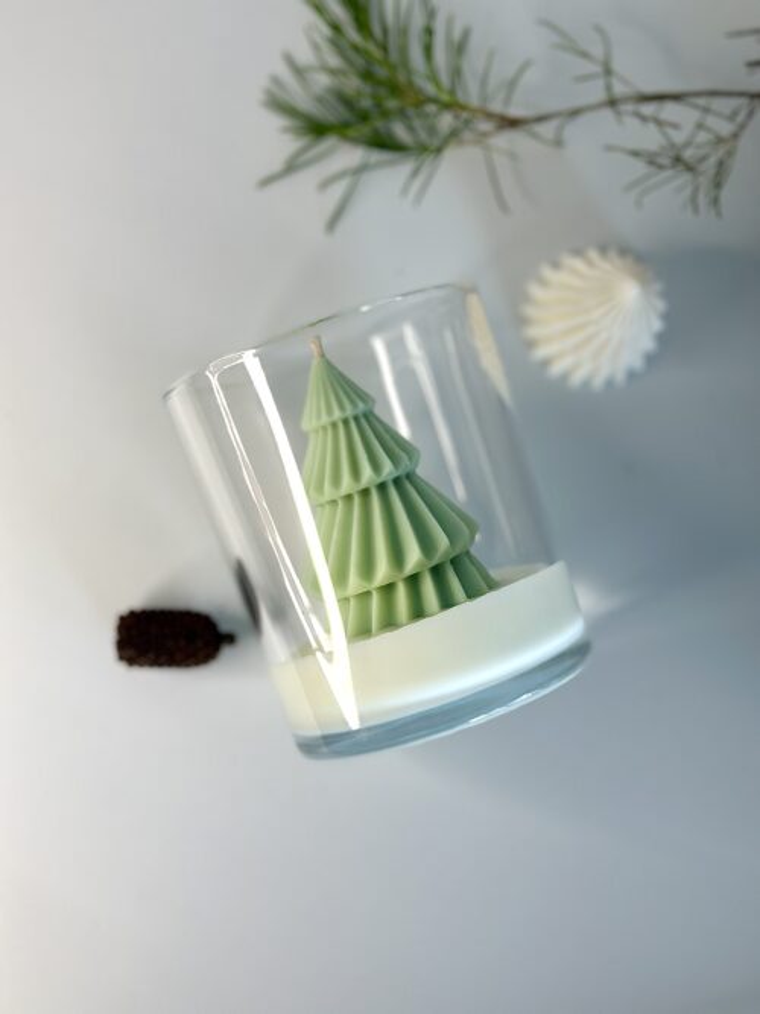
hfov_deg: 30.3
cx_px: 380
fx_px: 1406
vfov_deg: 39.7
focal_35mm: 48
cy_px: 507
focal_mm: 6.86
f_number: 1.78
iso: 100
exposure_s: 1/121
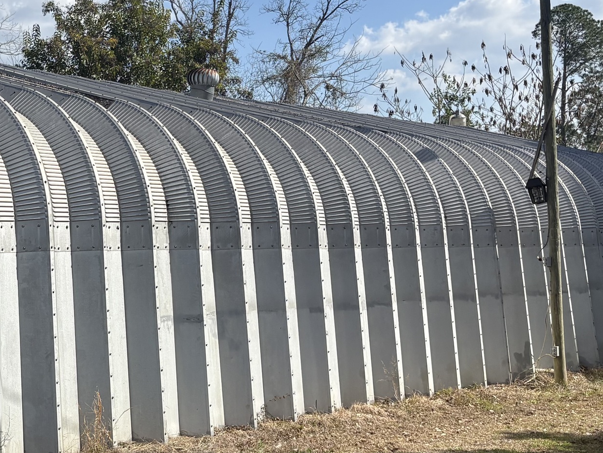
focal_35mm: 64
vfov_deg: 22.9
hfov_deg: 28.9
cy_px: 197
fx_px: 1115
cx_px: 42
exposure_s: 1/4065
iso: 50
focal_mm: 5.96
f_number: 1.6
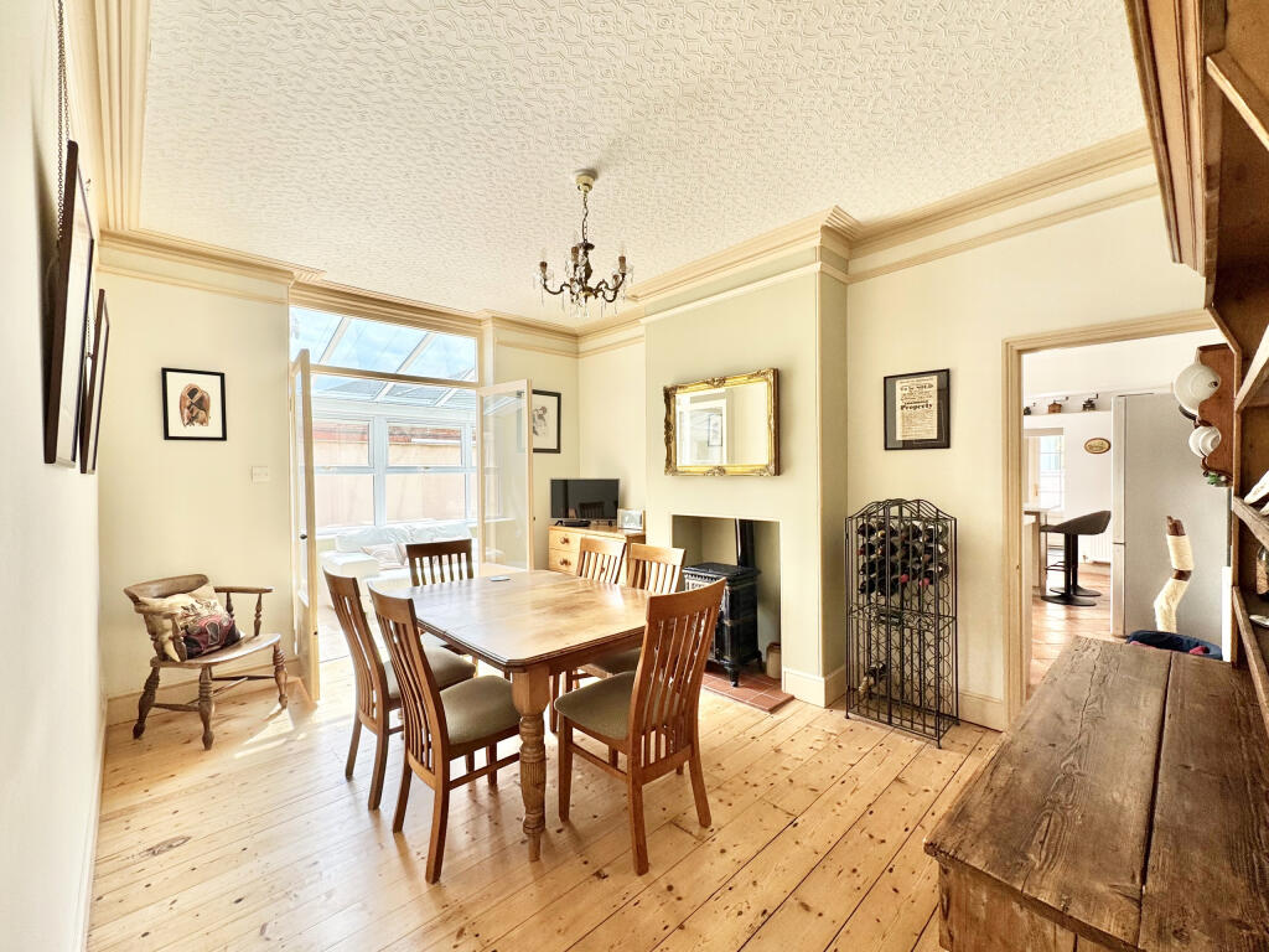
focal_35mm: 14
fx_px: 513
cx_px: 634
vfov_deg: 85.7
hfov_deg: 102.1
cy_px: 476
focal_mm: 2.22
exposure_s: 1/174
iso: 40
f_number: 2.2
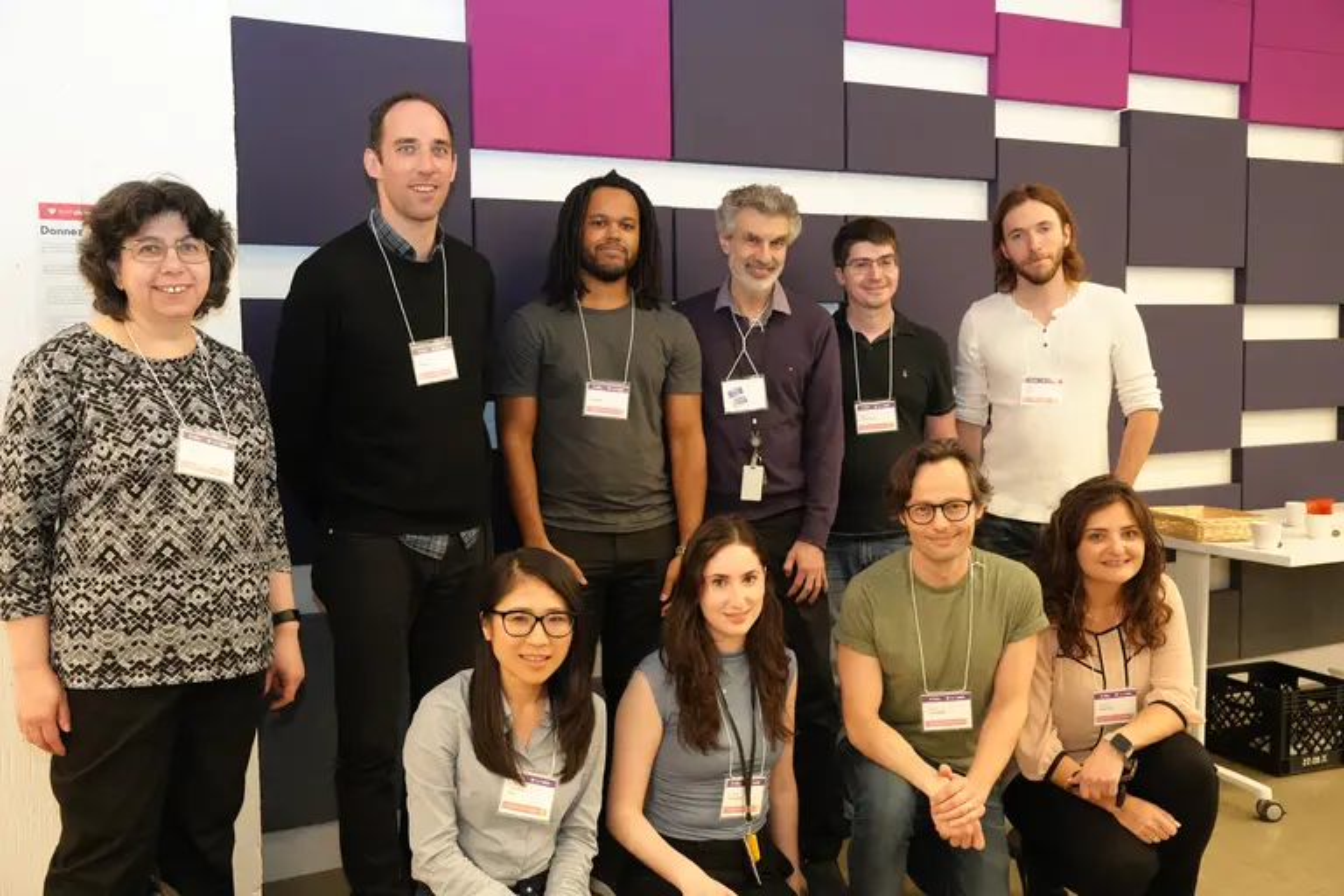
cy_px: 448
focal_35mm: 35
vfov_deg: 37.9
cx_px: 672
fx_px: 1307
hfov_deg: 54.4
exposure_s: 1/160
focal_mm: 35
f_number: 4
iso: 6400
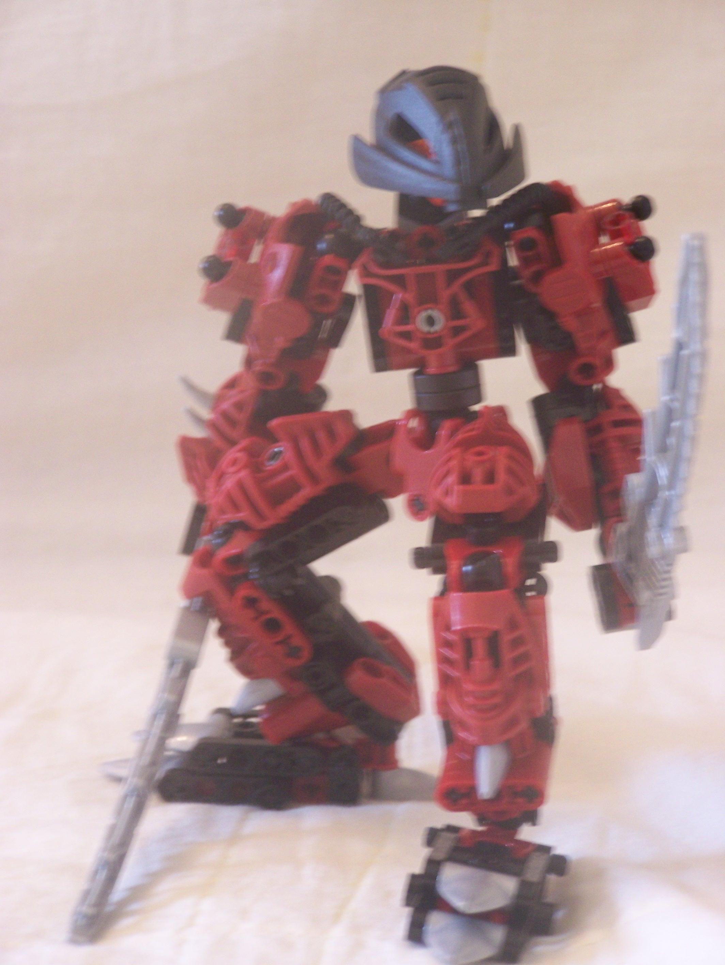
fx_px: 3877
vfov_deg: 14.2
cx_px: 362
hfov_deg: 10.7
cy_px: 482
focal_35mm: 139
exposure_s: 1/13
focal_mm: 23.1
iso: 160
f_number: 3.2
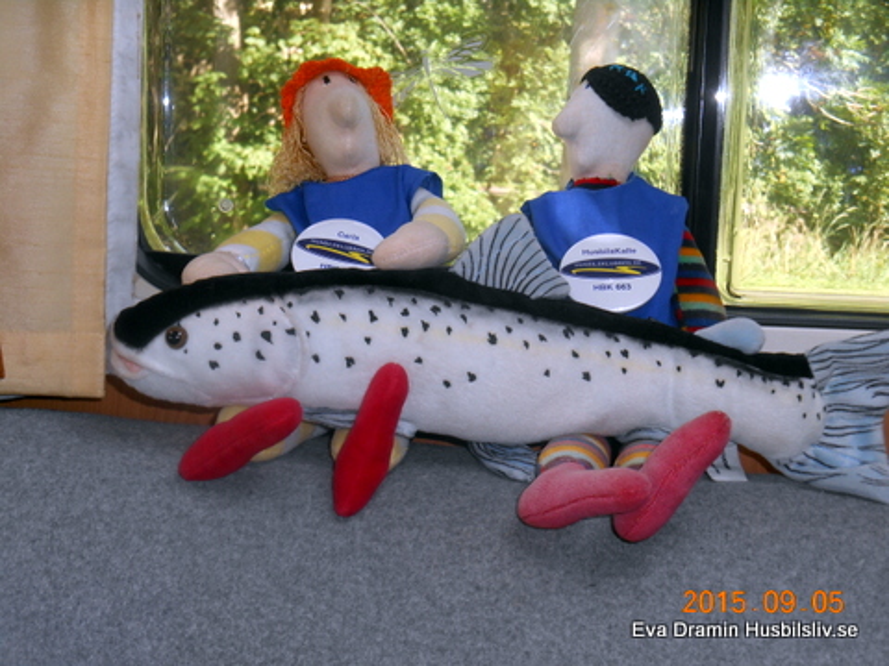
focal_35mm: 61
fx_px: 1567
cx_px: 444
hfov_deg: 31.7
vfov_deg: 24.0
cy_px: 333
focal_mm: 10.9
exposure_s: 1/60
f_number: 4.4
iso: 80
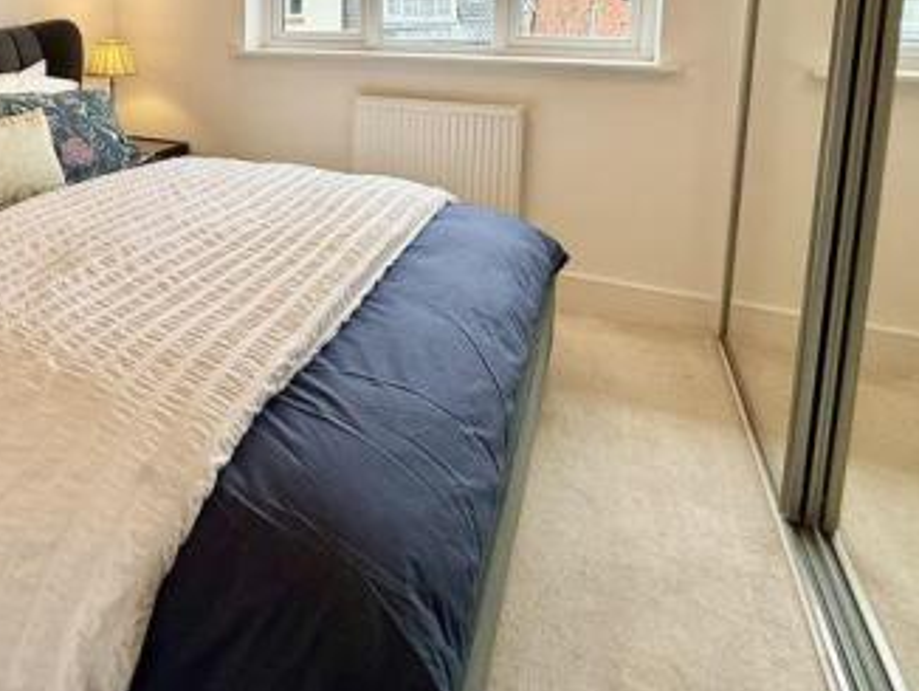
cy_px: 89
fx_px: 664
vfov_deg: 49.8
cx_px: 280
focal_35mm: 25
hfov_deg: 66.8
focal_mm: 2.22
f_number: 2.2
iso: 125
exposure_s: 1/100
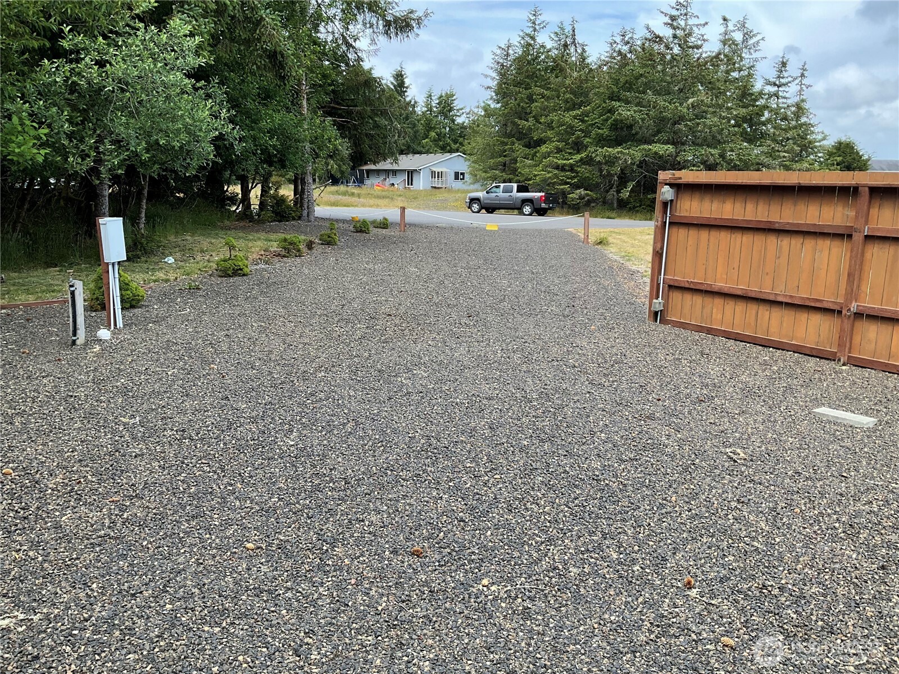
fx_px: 753
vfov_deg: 48.2
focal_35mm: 29
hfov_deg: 61.7
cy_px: 337
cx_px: 450
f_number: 1.8
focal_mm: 3
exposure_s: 1/435
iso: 25
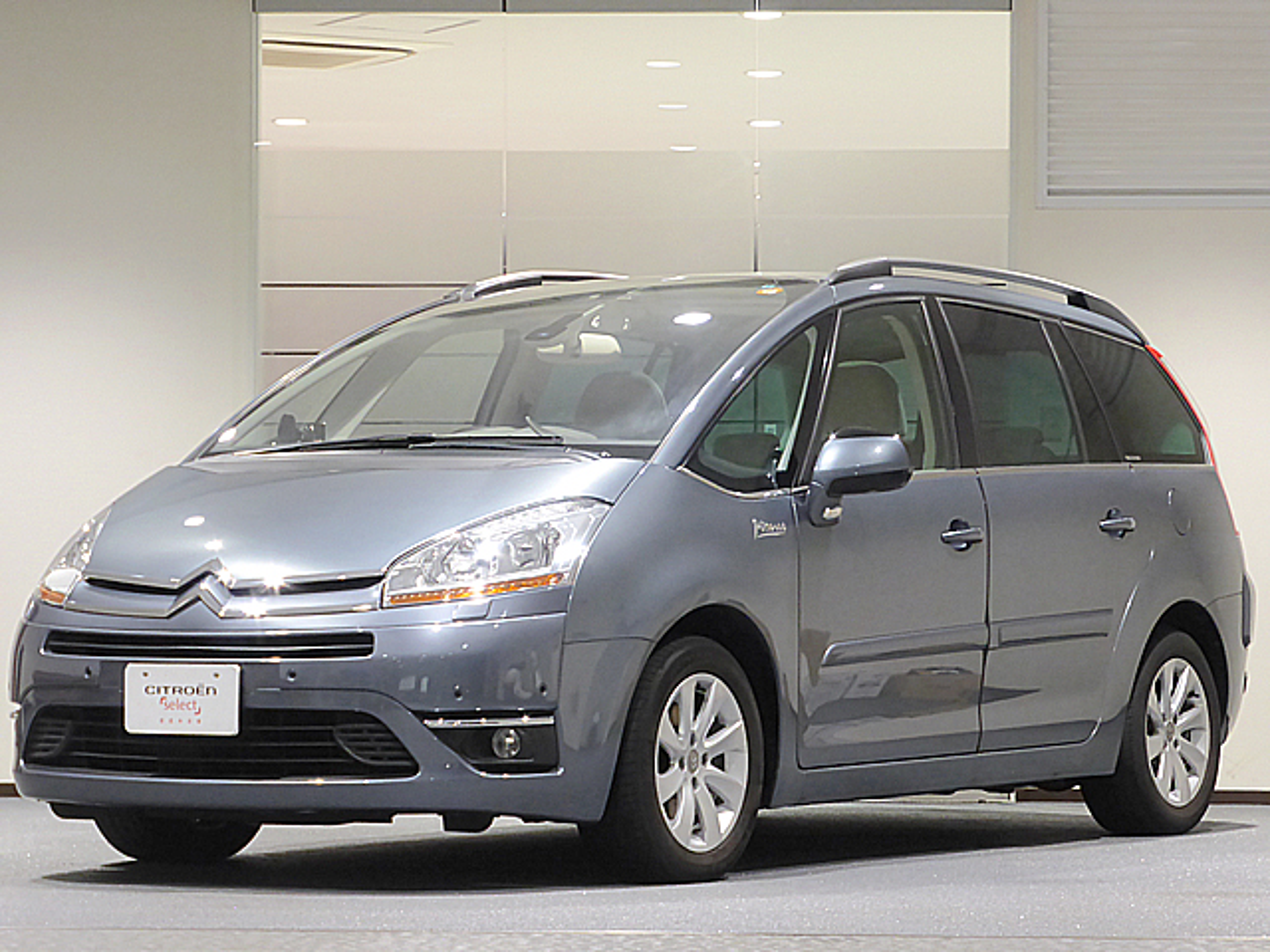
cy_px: 476
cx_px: 635
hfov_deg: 15.5
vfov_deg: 11.7
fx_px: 4659
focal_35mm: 127
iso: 400
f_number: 5.3
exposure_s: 1/15
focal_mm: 20.6
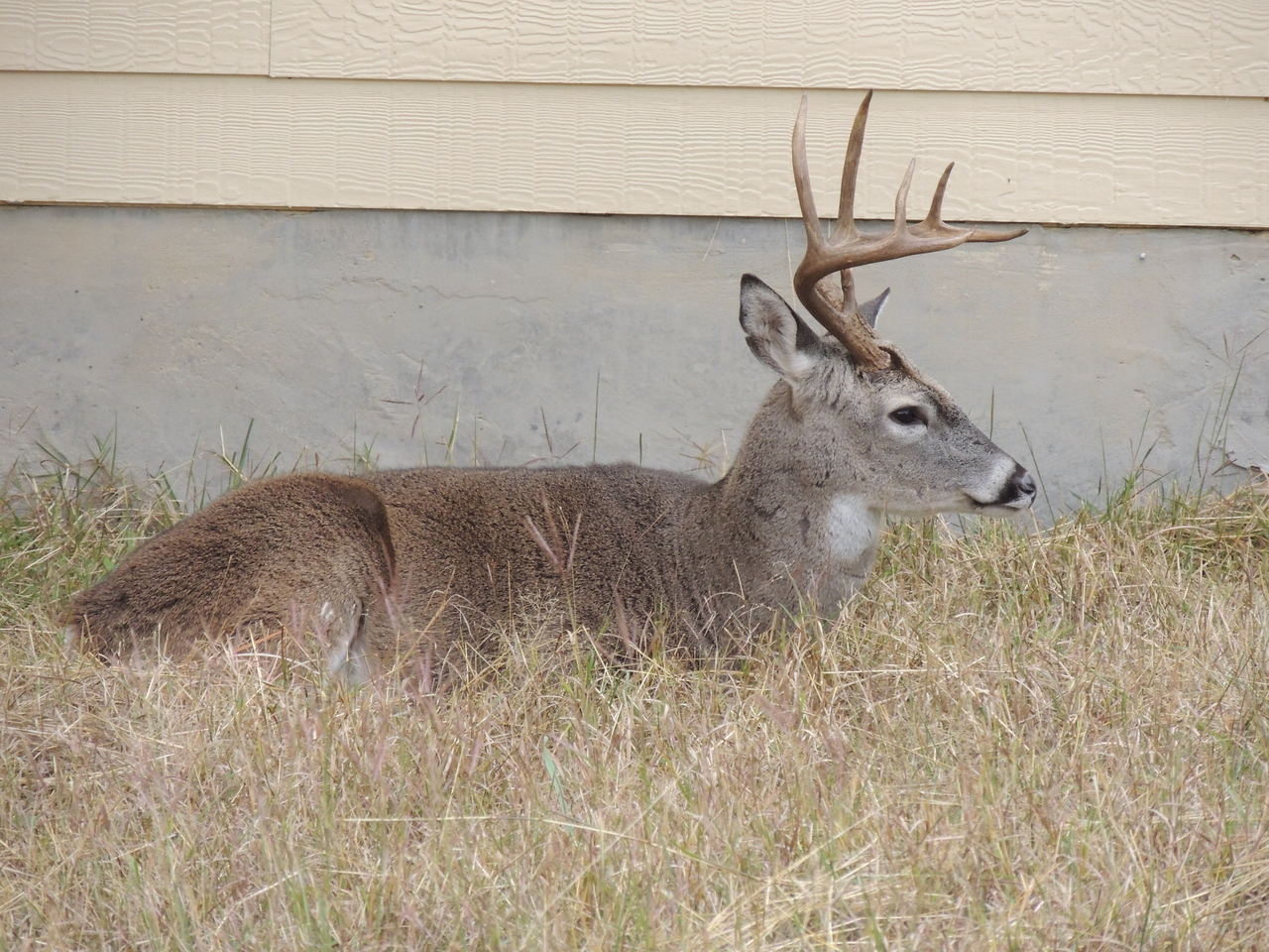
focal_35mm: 500
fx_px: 18330
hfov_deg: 4.0
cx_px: 634
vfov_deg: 3.0
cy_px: 476
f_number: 4.9
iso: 450
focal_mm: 89.1
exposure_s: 1/400
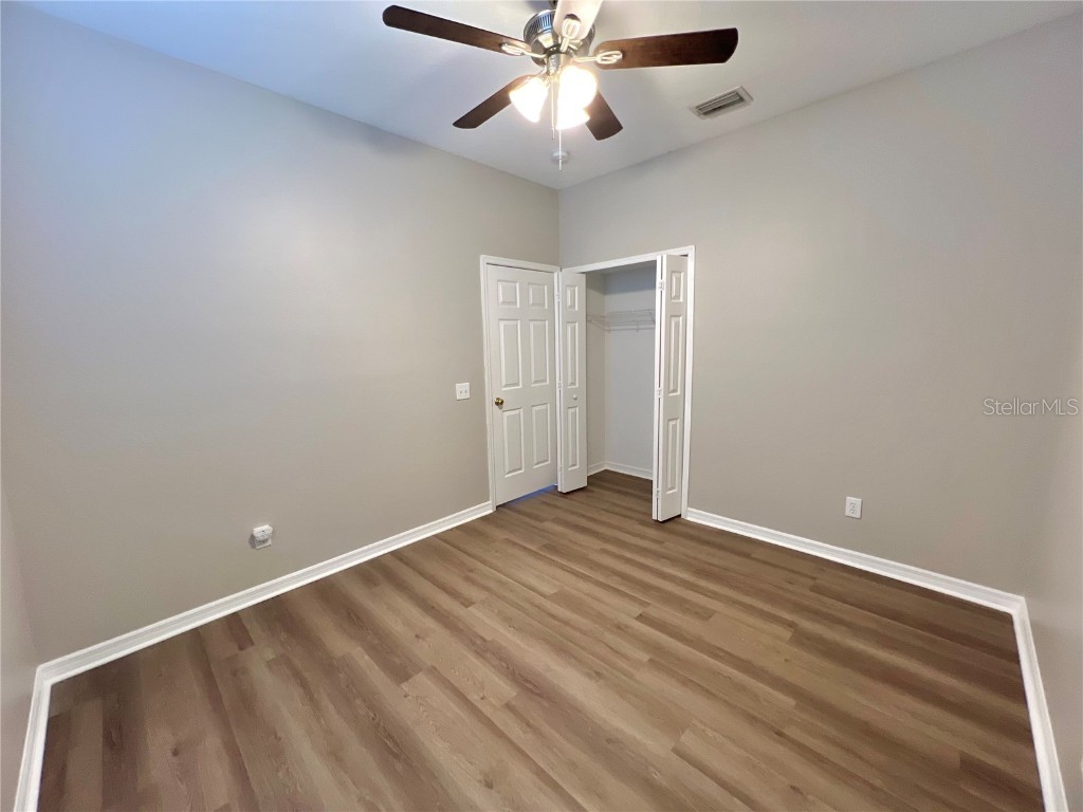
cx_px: 542
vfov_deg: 89.9
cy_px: 406
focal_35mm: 13
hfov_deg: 106.2
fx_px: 407
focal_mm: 1.57
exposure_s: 1/60
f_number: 1.8
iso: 200
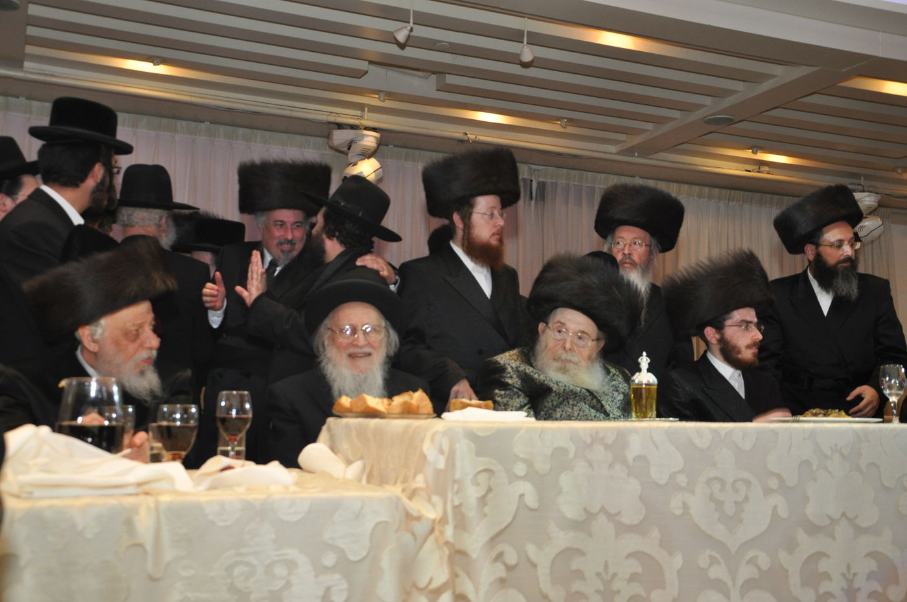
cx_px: 454
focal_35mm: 42
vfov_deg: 31.8
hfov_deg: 46.5
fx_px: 1057
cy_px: 301
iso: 800
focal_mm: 28
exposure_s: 1/60
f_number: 5.6
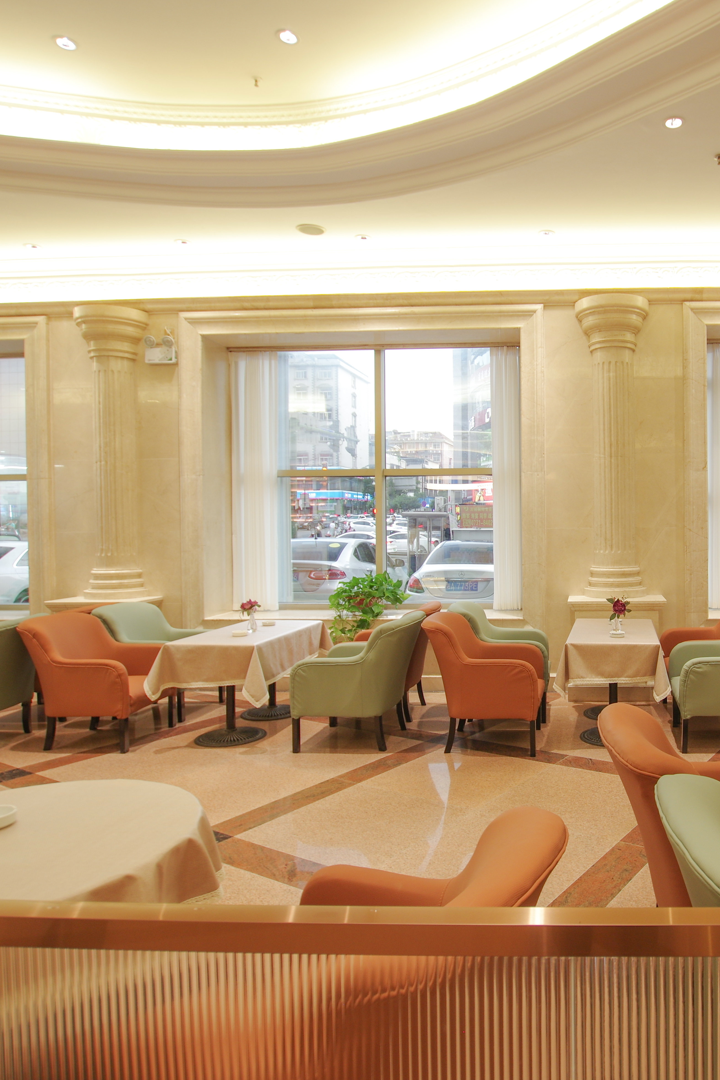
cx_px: 558
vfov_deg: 76.1
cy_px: 534
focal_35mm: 23
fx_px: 690
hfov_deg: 52.2
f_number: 4.5
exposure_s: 1/5
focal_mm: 10
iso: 200
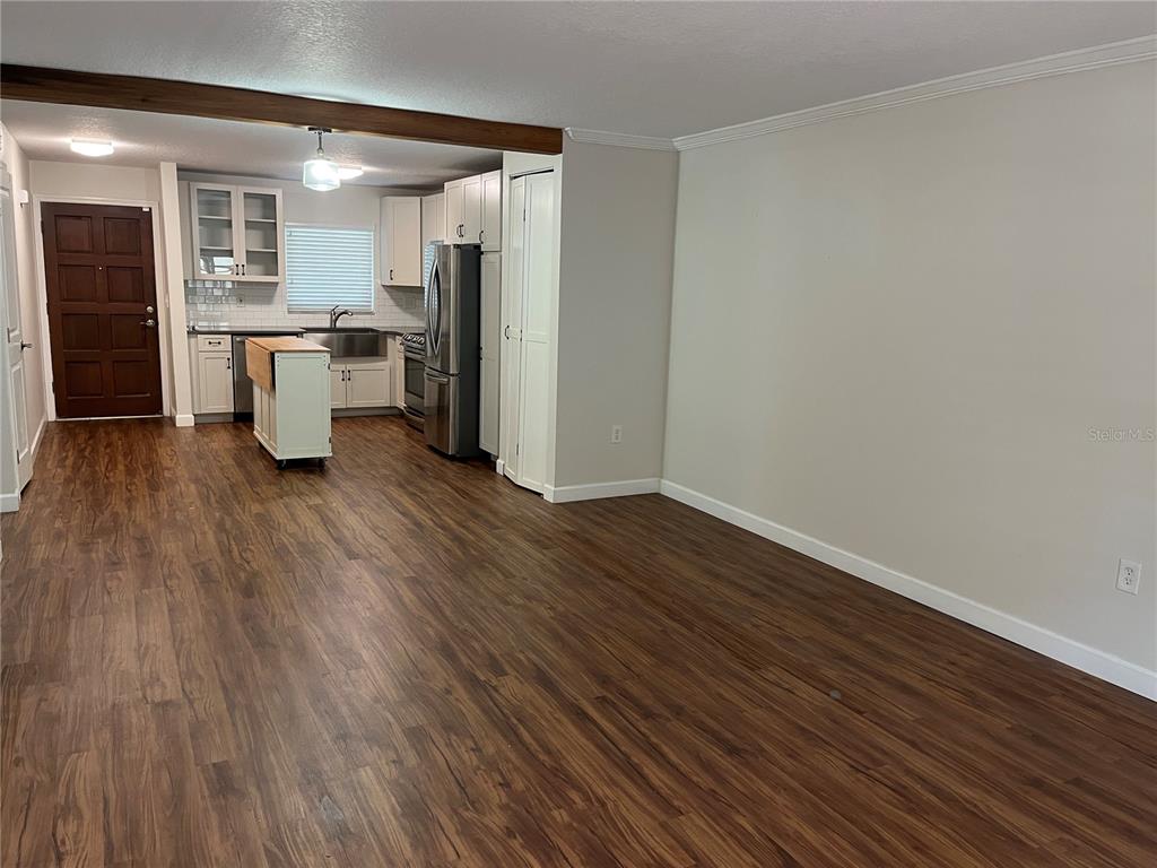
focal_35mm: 26
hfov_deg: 67.3
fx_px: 869
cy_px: 434
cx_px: 578
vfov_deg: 53.1
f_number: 1.6
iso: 320
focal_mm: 5.1
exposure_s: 1/60
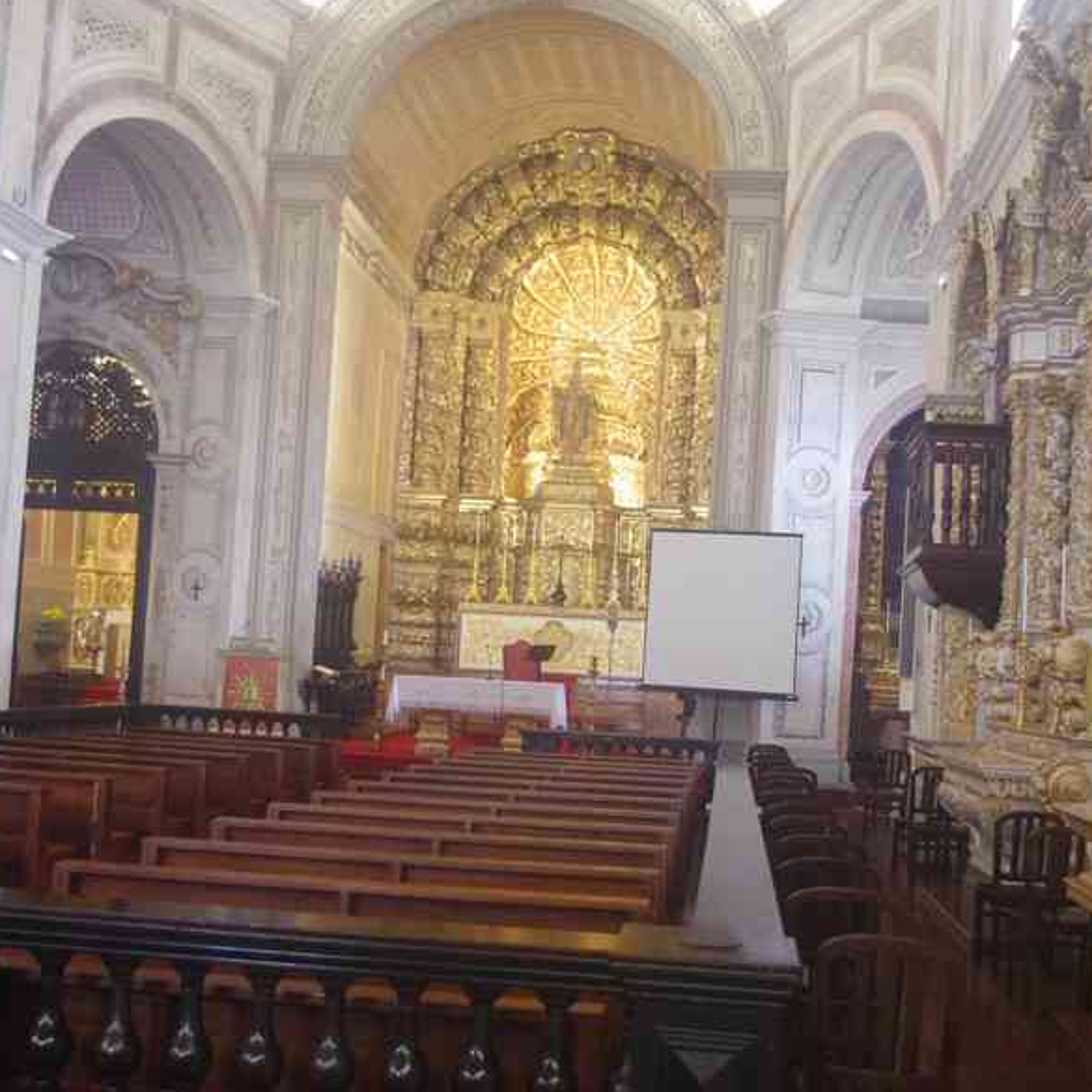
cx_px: 573
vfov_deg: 37.0
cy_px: 565
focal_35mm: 46
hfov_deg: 37.0
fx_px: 1632
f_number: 4
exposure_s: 1/15
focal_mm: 21
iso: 3200
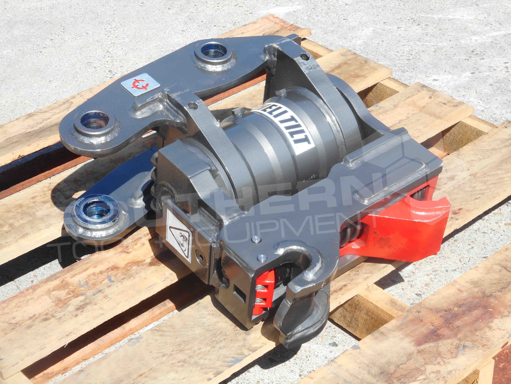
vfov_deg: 19.1
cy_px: 192
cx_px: 256
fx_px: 1137
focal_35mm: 77
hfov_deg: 25.3
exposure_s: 1/200
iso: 80
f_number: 5.5
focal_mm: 13.8
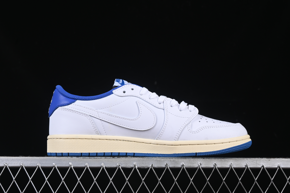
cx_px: 145
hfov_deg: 27.0
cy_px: 96
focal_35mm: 75
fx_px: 604
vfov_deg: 18.2
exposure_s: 1/100
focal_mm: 50
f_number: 8
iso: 160
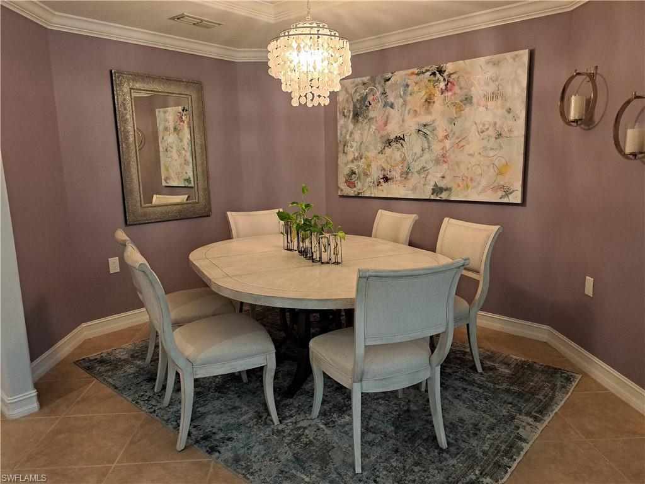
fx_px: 447
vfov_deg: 56.8
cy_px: 242
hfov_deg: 71.6
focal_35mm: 24
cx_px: 322
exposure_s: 1/60
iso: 400
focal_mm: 5.23
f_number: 1.8
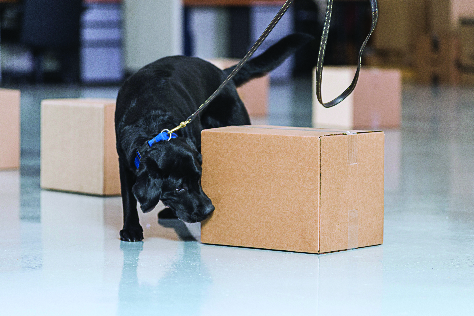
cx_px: 237
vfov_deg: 8.9
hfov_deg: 13.2
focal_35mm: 155
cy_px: 158
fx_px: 2041
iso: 200
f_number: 4
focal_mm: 155
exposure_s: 1/60
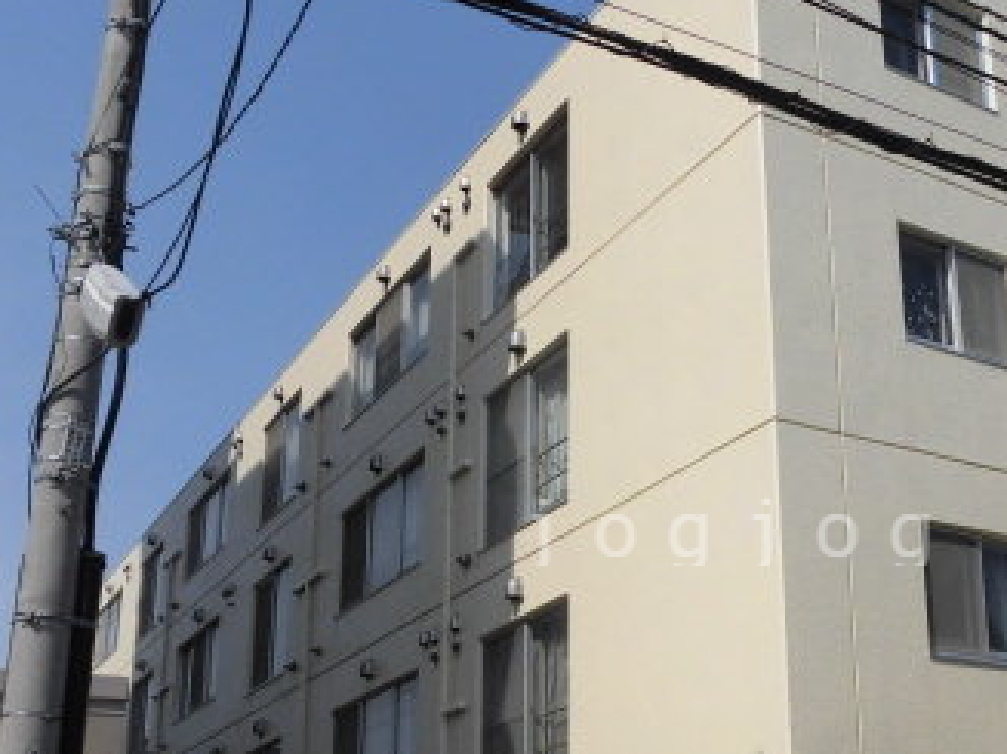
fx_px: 1367
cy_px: 529
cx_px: 736
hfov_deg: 39.5
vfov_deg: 30.5
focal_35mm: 47
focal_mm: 4.3
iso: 100
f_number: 7.8
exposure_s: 1/400
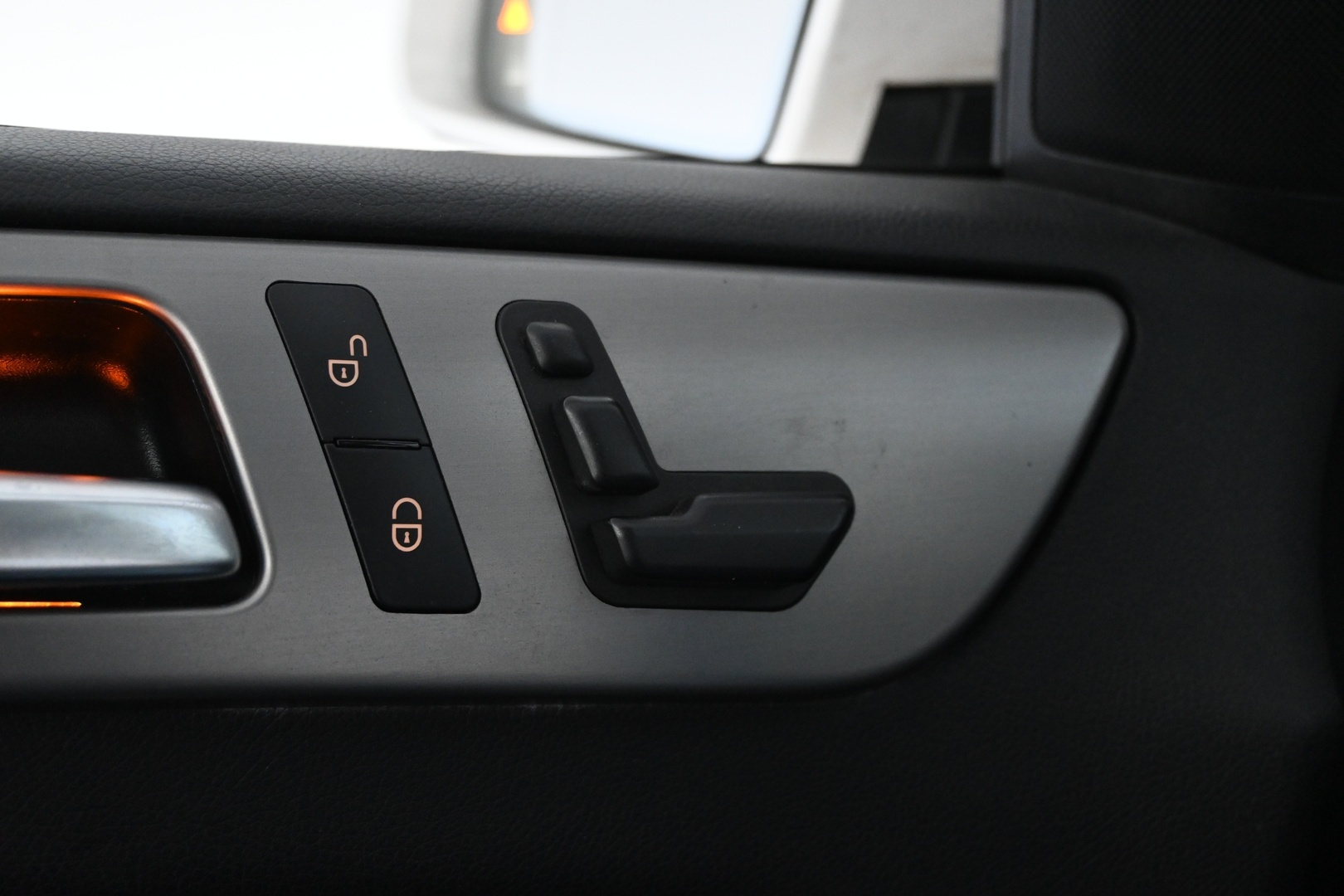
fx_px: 1708
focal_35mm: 46
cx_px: 672
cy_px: 448
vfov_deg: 29.4
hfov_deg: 43.0
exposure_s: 1/50
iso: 3200
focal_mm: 30.5
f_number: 4.8
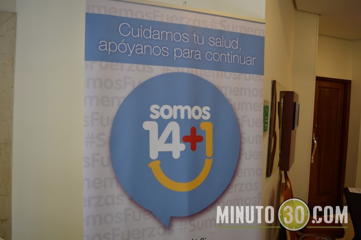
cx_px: 180
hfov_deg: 59.5
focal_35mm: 32
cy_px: 120
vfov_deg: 41.7
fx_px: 316
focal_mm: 21
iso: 100
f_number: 3.8
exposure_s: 1/6
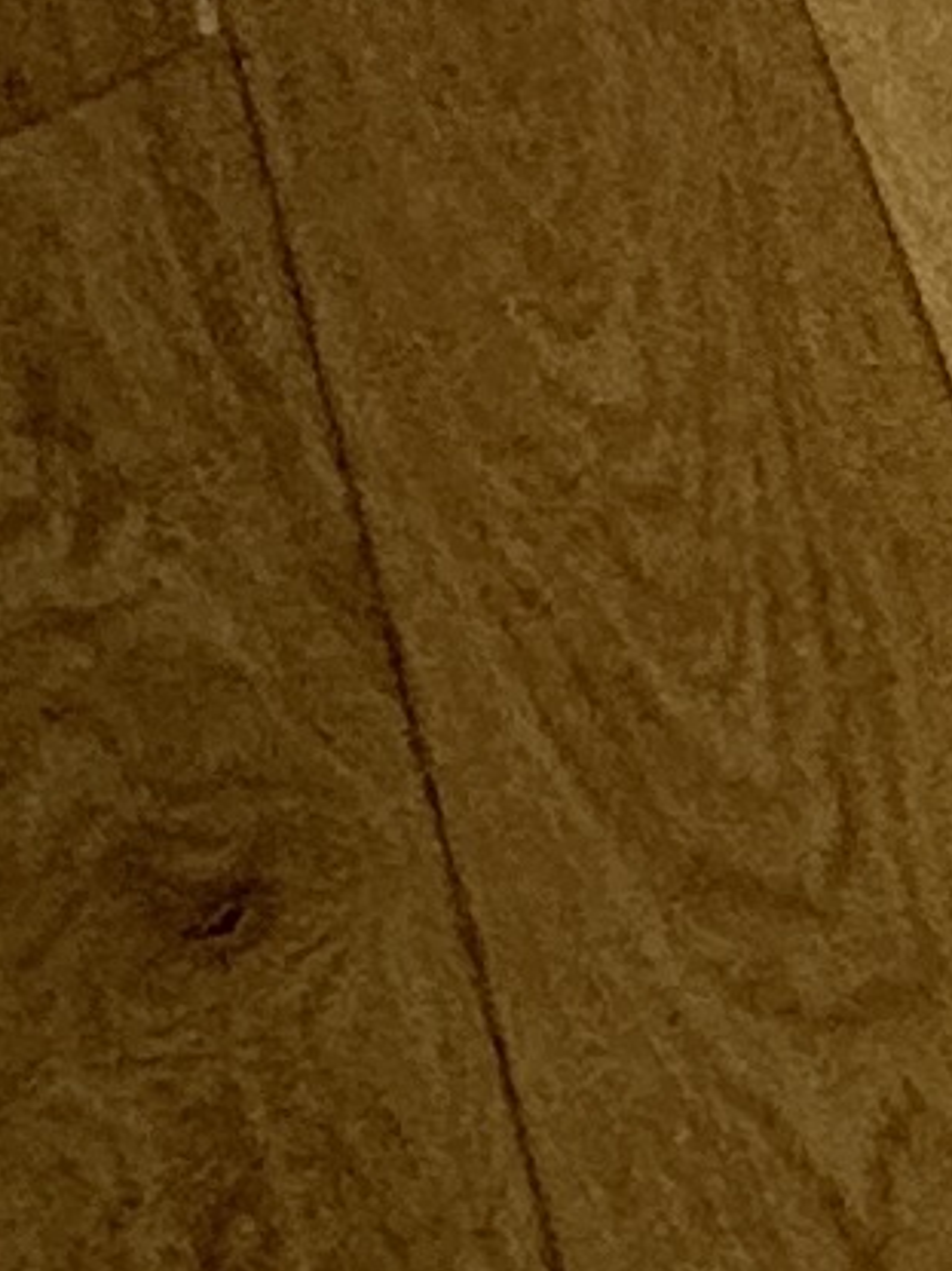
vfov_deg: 10.2
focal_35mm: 136
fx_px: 4990
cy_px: -2665
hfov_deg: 6.0
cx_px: 5035
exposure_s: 1/120
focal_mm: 2.22
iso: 125
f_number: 2.2
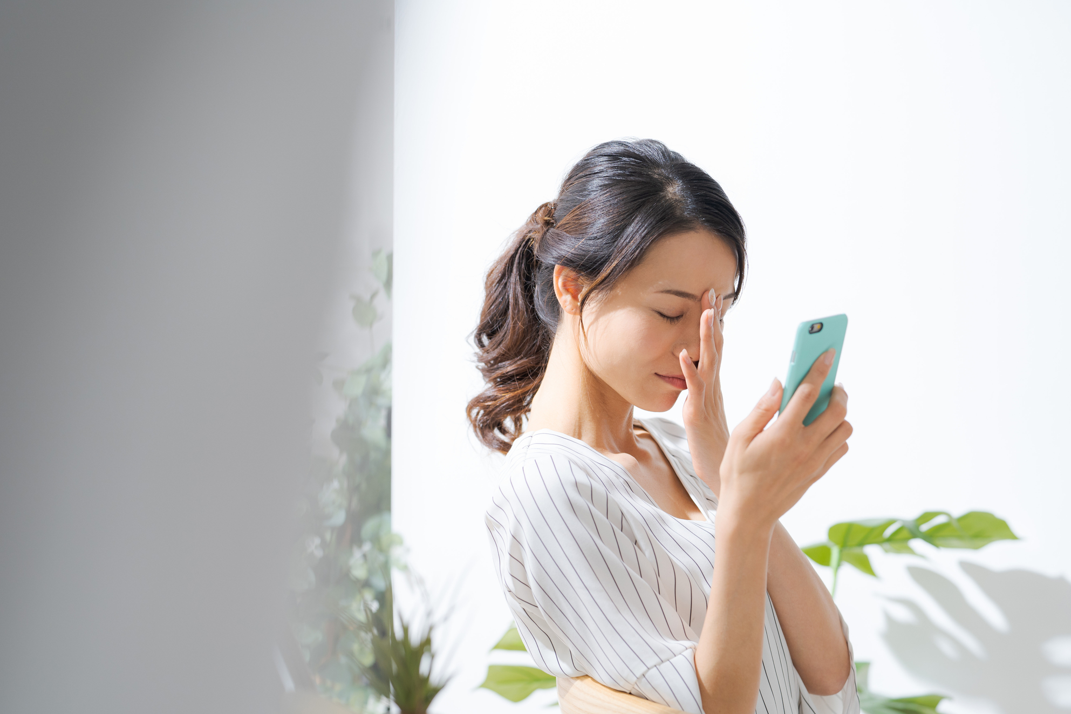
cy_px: 358
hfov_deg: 15.1
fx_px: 4045
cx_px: 537
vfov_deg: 10.1
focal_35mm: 136
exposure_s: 1/200
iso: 250
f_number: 2.8
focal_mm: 135
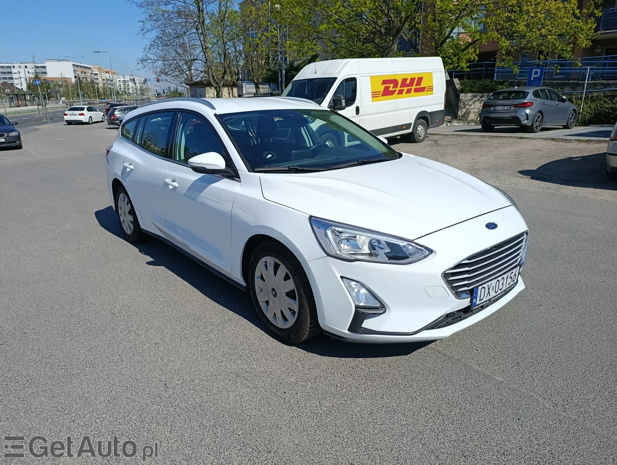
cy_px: 232
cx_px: 308
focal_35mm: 23
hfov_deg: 73.9
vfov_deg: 59.0
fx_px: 410
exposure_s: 1/900
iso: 50
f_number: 1.65
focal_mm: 6.11
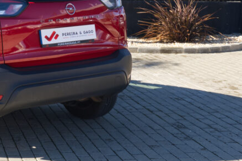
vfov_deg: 16.2
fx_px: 565
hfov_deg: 22.7
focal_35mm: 84
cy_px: 43
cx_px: -30
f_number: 8
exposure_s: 1/160
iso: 160
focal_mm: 24.2
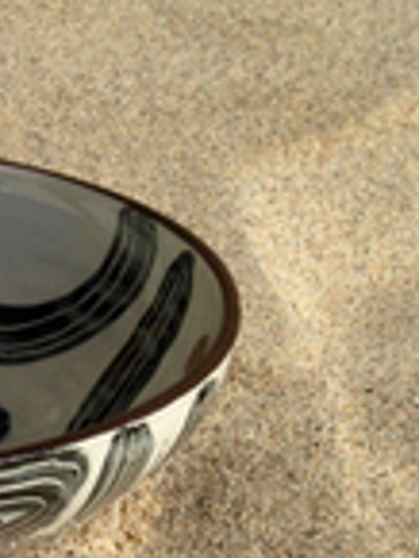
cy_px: 323
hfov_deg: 13.0
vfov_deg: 18.0
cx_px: -188
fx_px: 1757
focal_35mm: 109
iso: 50
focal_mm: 4.12
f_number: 2.4
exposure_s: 1/3876
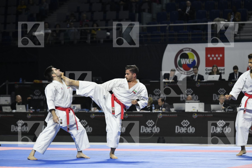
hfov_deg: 12.5
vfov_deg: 8.3
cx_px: 126
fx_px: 1155
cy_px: 84
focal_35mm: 165
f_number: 4
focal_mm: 165
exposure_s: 1/800
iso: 2000
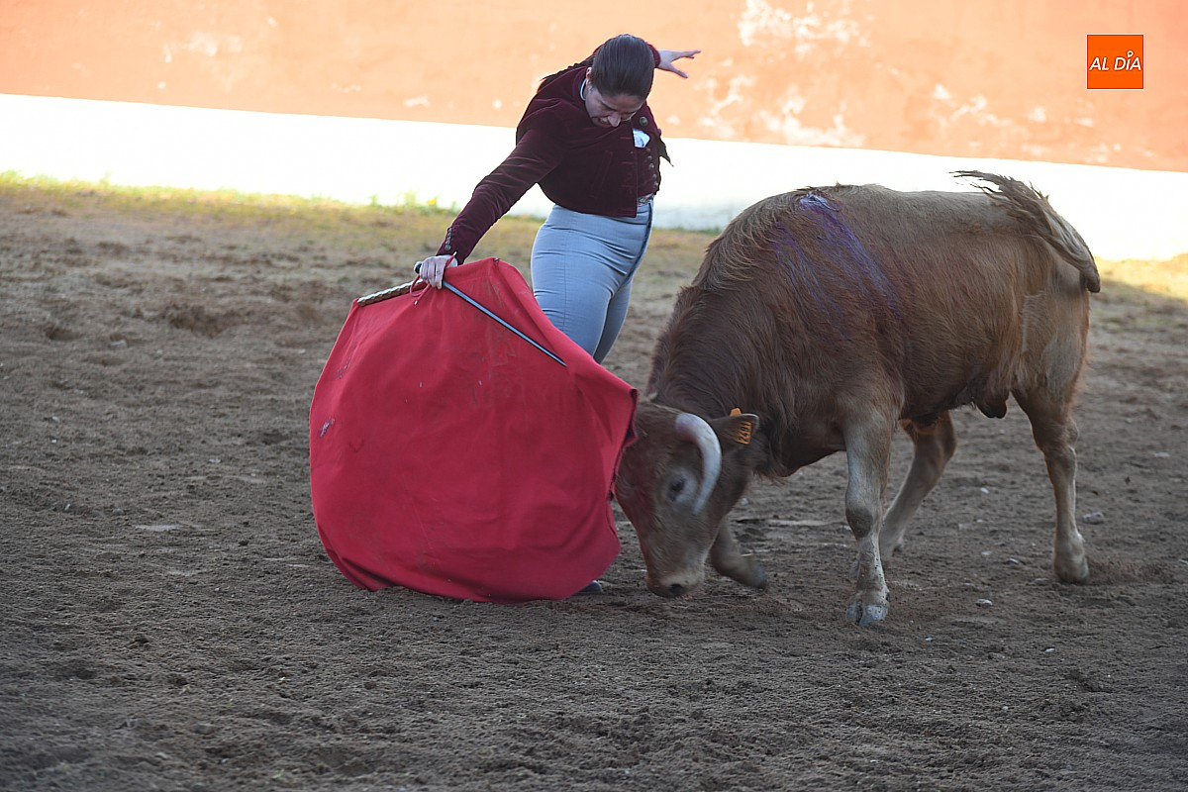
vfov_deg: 10.2
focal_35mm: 135
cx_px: 594
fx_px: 4455
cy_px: 396
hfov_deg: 15.2
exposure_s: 1/320
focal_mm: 135
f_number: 5
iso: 500
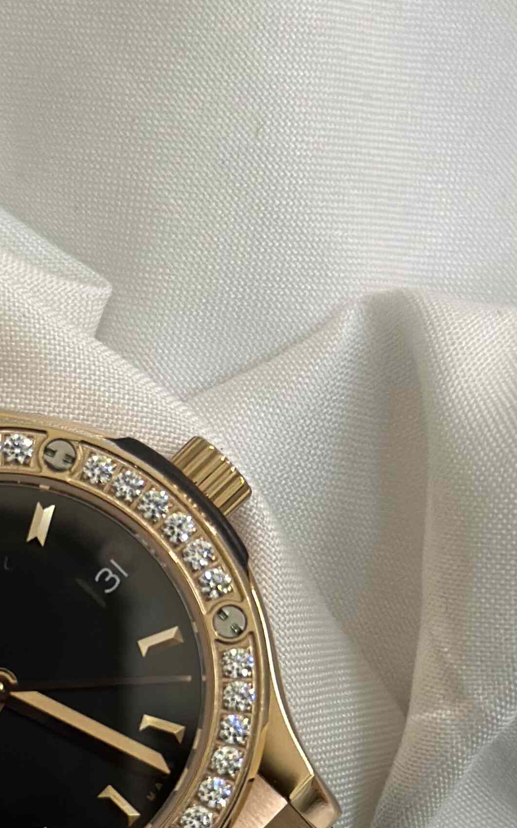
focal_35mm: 120
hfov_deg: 10.9
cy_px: 636
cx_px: 59
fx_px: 2707
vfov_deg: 17.3
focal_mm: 6.86
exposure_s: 1/50
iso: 200
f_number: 1.78
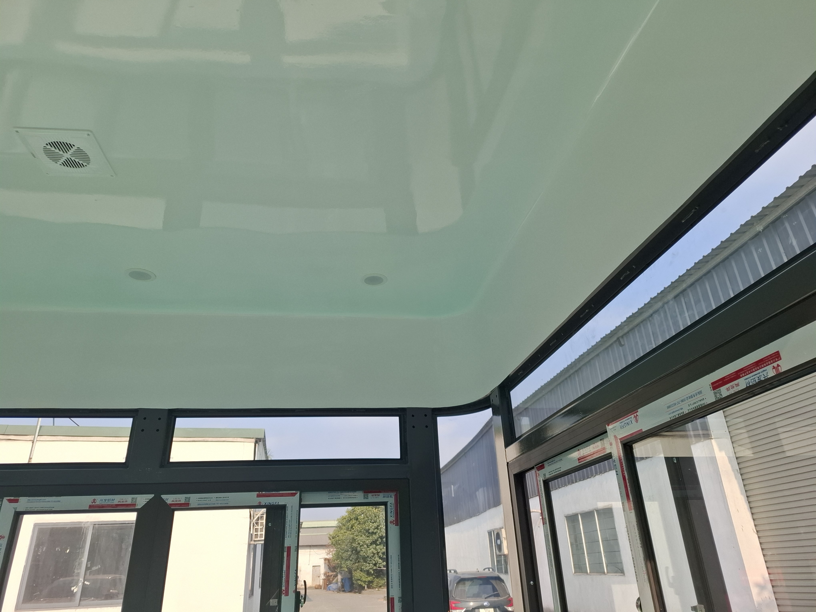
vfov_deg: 58.9
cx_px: 408
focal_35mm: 23
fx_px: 542
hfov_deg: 73.9
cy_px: 306
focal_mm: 5.54
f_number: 1.8
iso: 50
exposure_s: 1/1302
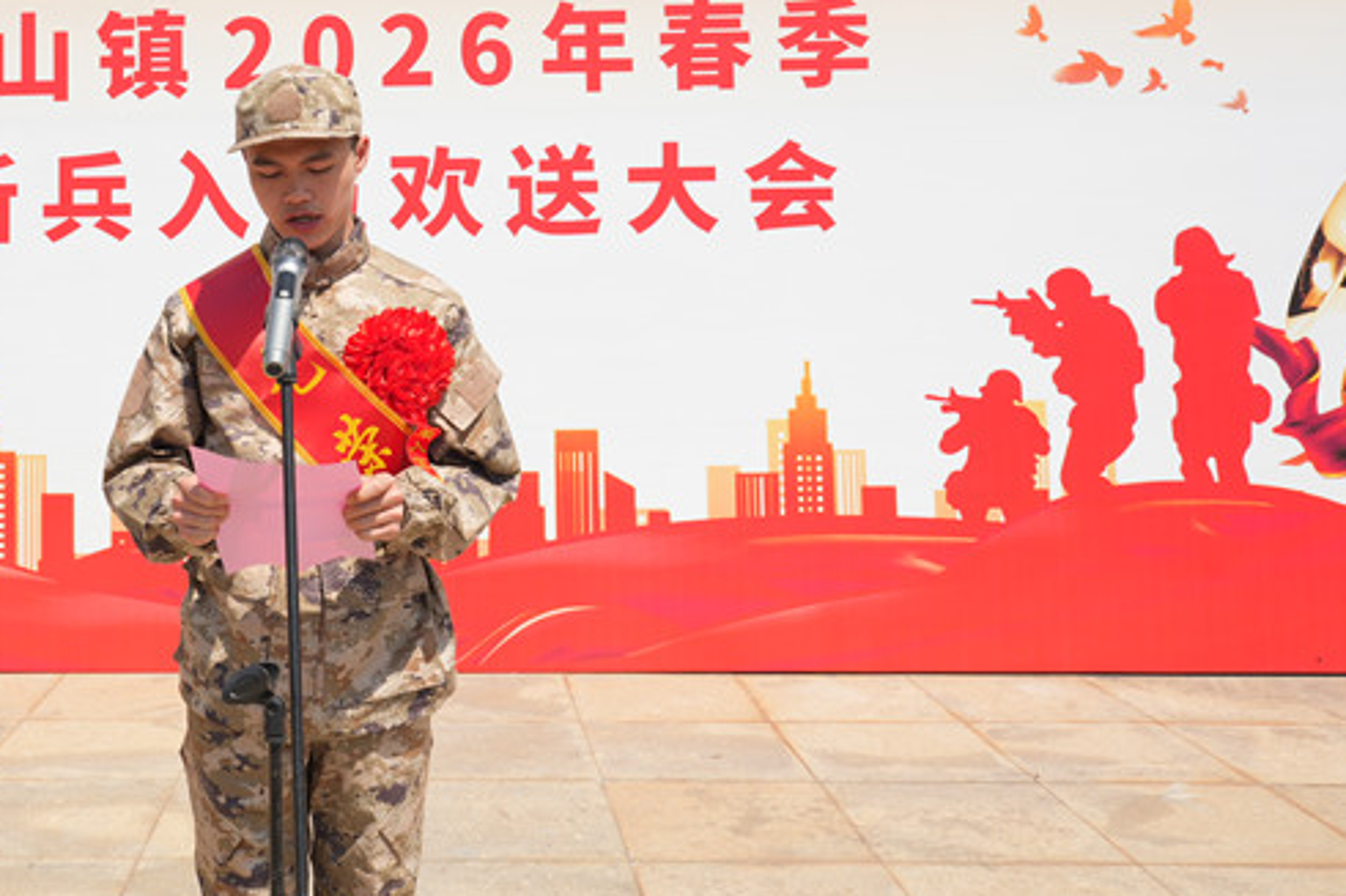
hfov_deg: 43.1
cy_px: 193
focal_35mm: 44
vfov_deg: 29.9
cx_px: 332
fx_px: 1644
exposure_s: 1/125
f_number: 10
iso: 100
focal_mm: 27
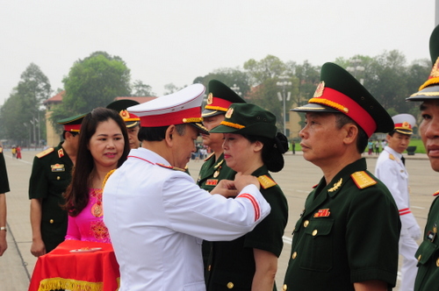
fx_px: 913
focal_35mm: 75
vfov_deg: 18.1
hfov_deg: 27.0
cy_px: 146
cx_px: 220
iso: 400
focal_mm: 50
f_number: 9
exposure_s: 1/125
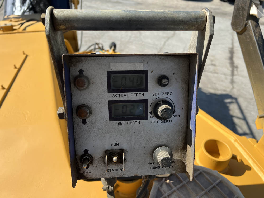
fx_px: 198
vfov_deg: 53.1
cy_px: 99
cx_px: 132
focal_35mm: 26
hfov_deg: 67.3
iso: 50
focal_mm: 5.7
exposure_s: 1/2994
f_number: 1.5
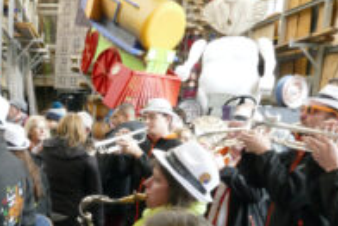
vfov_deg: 26.0
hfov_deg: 35.8
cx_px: 16
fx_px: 479
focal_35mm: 51
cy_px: 184
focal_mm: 9.1
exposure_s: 1/50
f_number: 5.6
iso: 1600
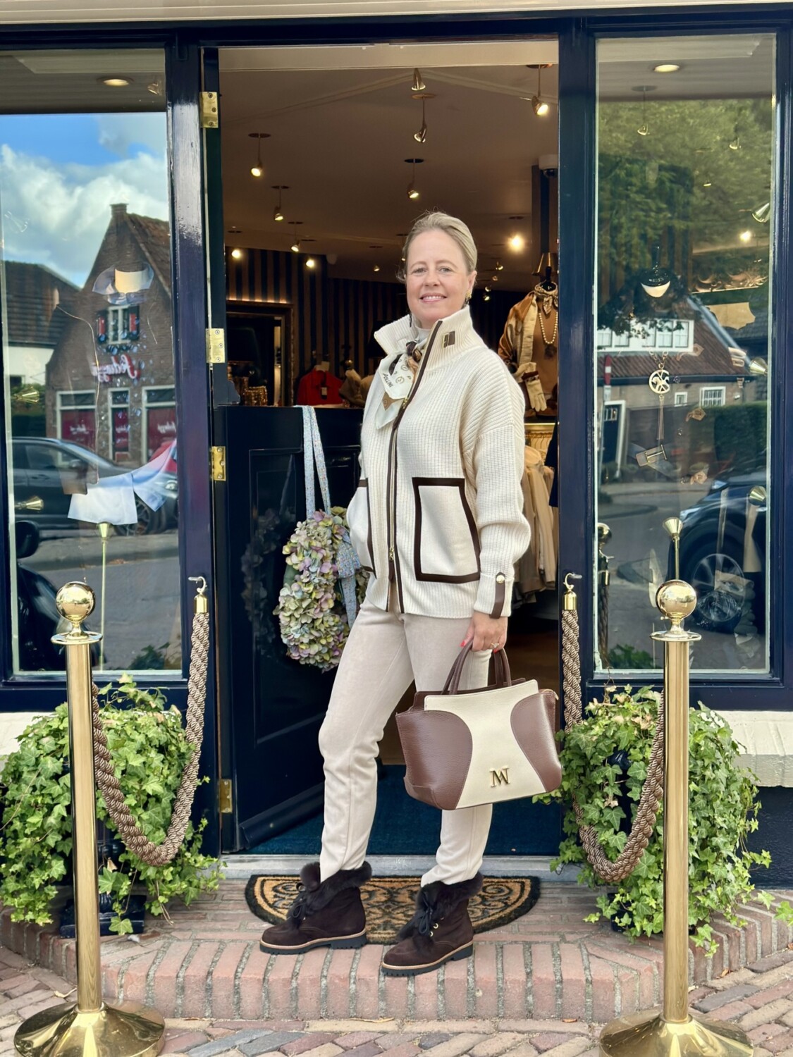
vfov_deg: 39.7
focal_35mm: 48
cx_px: 396
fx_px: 1466
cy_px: 528
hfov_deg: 30.3
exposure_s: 1/685
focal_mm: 6.86
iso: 80
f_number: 1.78
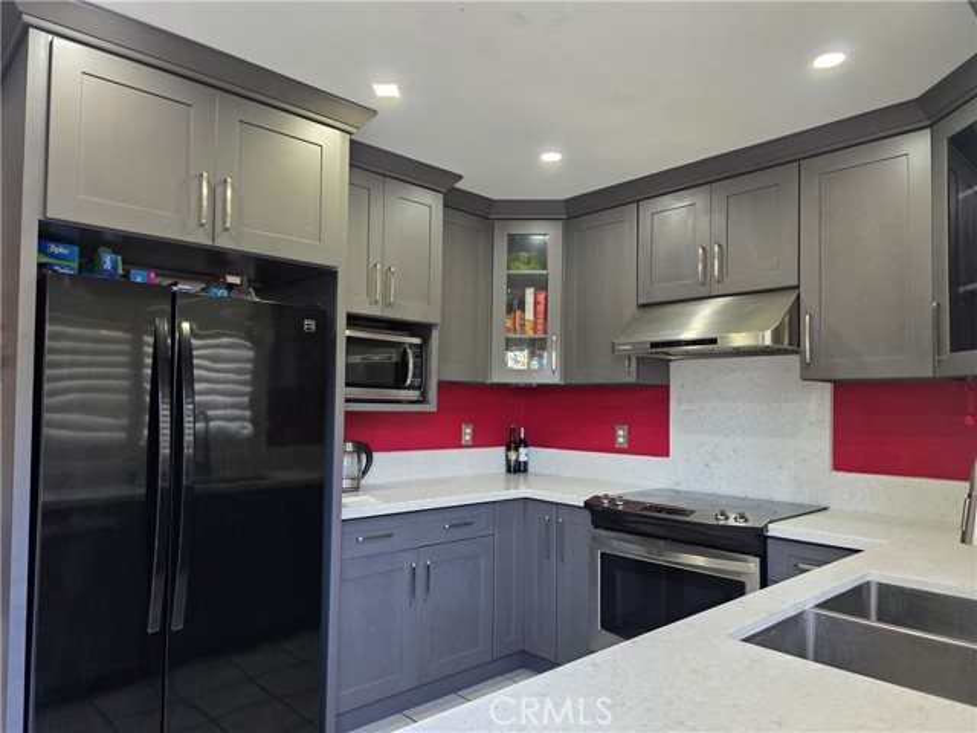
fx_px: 649
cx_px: 488
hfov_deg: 73.9
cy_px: 366
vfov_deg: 58.9
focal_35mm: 23
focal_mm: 6.3
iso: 200
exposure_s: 1/120
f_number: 1.7
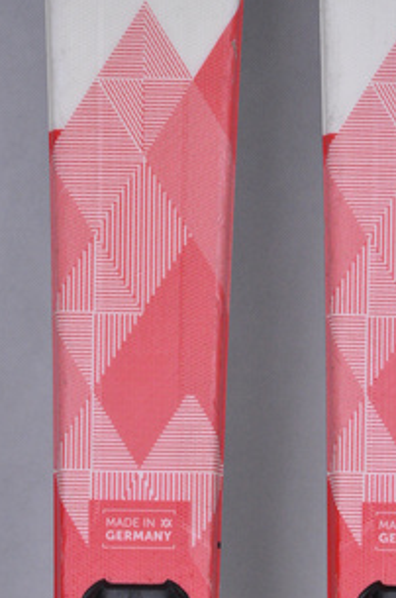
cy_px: 433
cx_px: 273
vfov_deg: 8.9
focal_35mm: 233
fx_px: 3857
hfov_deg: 5.9
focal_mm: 105
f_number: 9.5
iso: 3200
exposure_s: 1/125
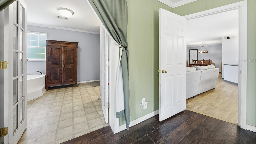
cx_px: 124
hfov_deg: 110.8
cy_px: 61
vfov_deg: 77.9
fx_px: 88
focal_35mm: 13
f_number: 8
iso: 800
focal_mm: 12
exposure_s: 1/250
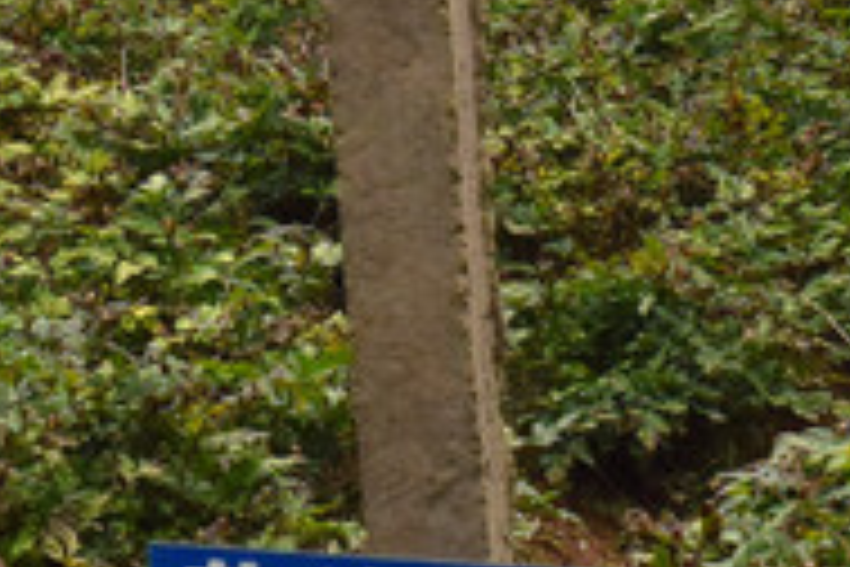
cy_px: -56
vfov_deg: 5.6
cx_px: 517
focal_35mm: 244
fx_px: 5761
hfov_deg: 8.4
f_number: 10
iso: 2000
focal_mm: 45
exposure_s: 1/400
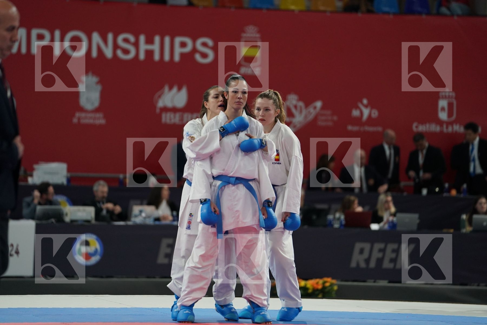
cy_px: 162
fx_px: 2705
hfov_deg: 10.3
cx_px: 244
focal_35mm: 200
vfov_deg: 6.9
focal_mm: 200
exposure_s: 1/1000
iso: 1600
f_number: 2.8
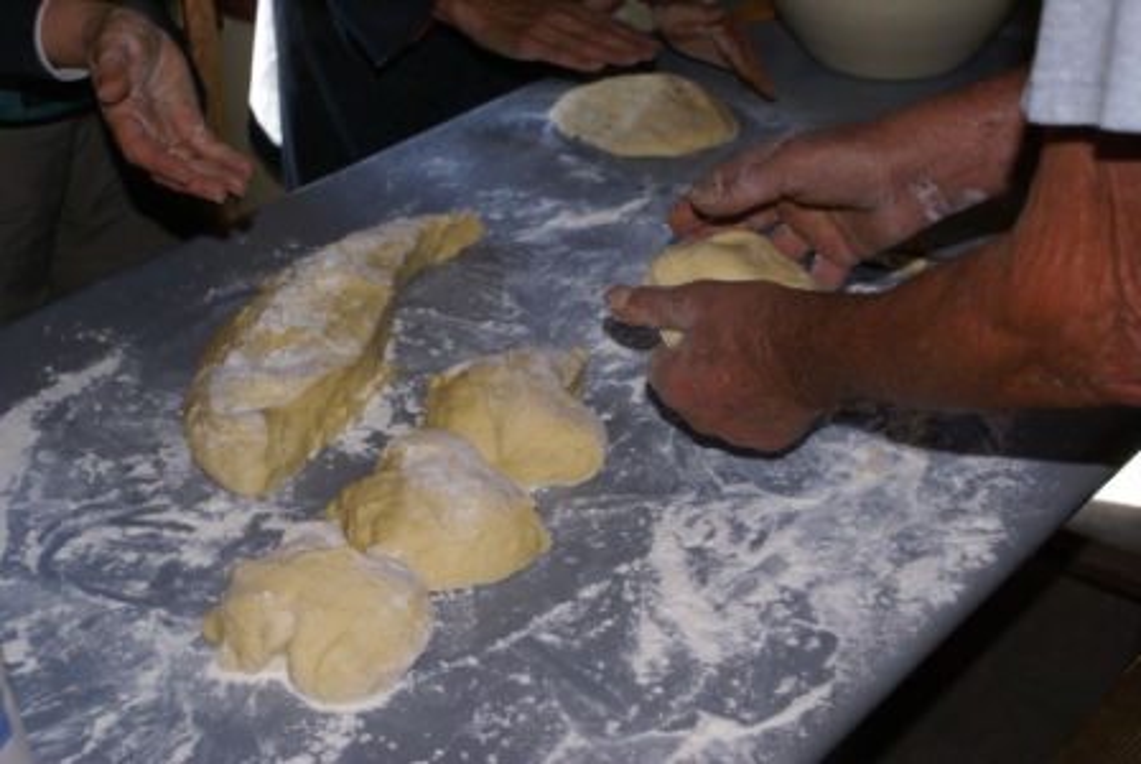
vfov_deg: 25.8
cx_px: 570
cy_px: 382
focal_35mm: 52
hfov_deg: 37.8
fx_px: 1666
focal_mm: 35
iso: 400
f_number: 5.6
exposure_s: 1/60
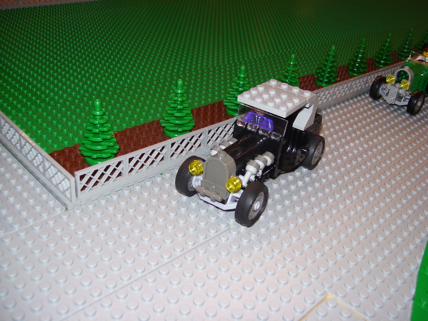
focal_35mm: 36
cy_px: 160
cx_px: 214
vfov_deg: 39.7
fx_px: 445
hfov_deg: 51.4
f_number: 2.7
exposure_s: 1/60
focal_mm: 6
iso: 80
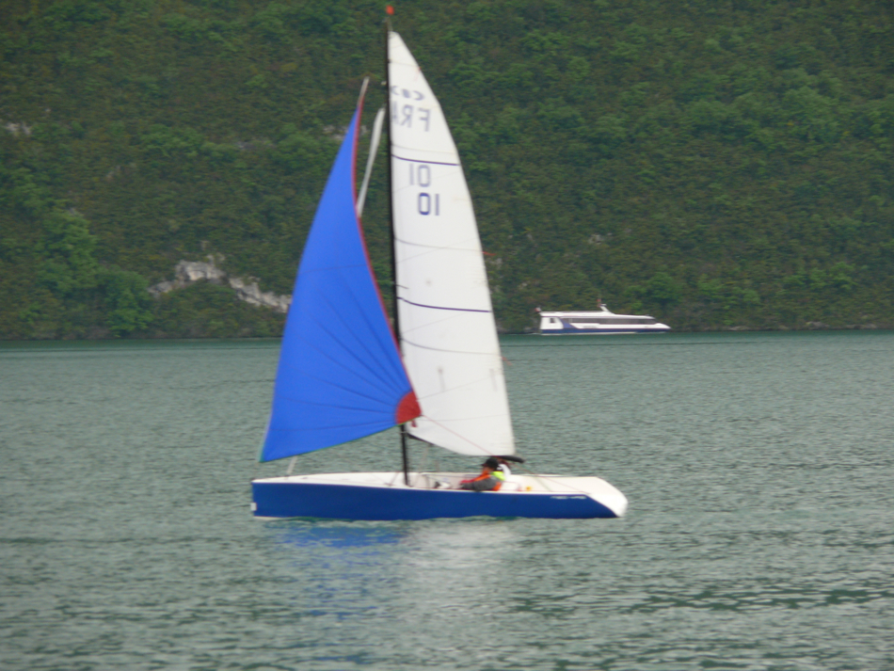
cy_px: 336
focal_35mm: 370
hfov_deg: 5.4
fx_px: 9558
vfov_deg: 4.0
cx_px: 447
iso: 100
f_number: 5.6
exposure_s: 1/200
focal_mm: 78.2
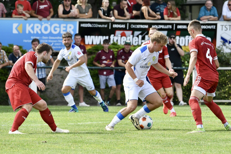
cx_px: 116
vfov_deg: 4.0
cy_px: 77
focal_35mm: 340
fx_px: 2181
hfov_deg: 6.1
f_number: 9
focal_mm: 340
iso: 2500
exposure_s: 1/1600
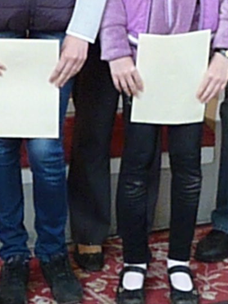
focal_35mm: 129
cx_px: 137
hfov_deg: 11.5
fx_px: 1133
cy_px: -88
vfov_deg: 14.6
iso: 1000
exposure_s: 1/30
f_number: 3
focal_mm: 6
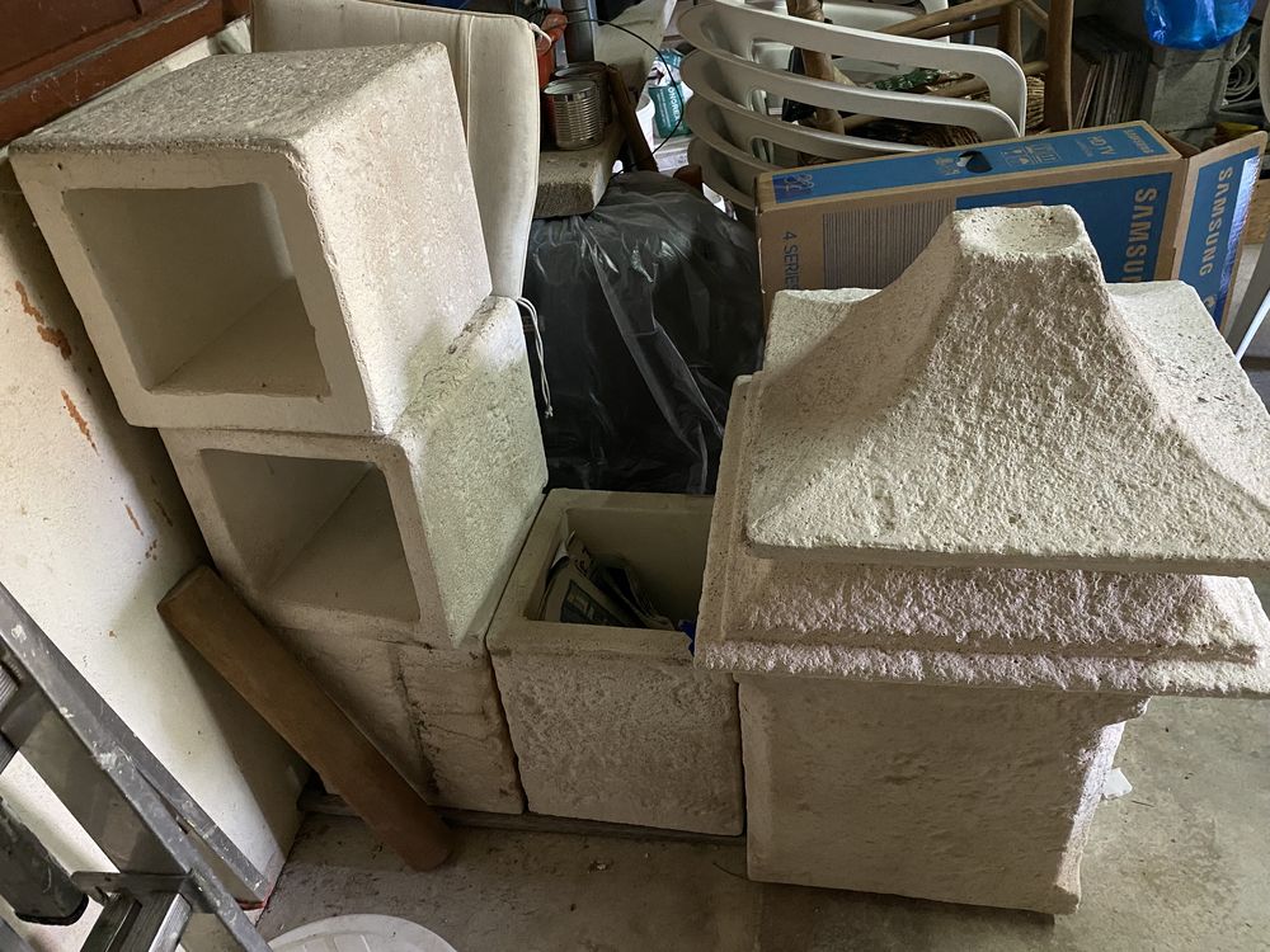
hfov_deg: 67.3
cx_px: 635
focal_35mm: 26
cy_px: 476
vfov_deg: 53.1
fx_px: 954
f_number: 1.8
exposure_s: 1/25
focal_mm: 4.25
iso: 640
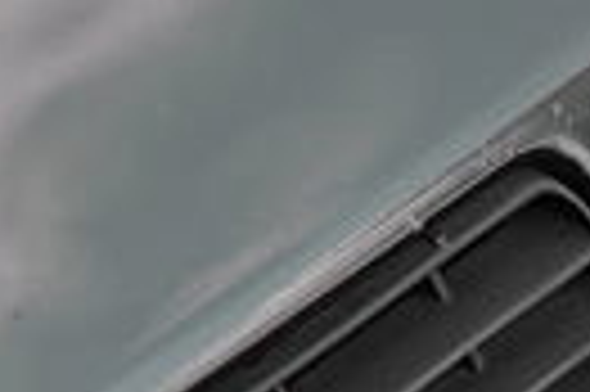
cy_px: -437
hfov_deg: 3.4
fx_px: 10067
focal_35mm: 615
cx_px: 86
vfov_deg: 2.2
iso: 100
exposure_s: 1/320
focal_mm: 105
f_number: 4
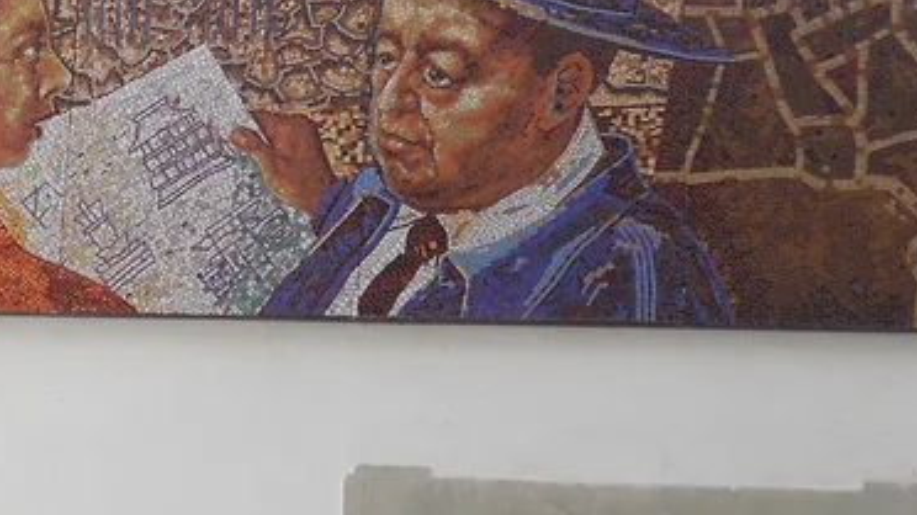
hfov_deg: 20.2
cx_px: 25
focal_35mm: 103
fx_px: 2504
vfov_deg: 11.6
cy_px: -20
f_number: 4.5
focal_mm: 7.8
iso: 125
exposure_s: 1/400
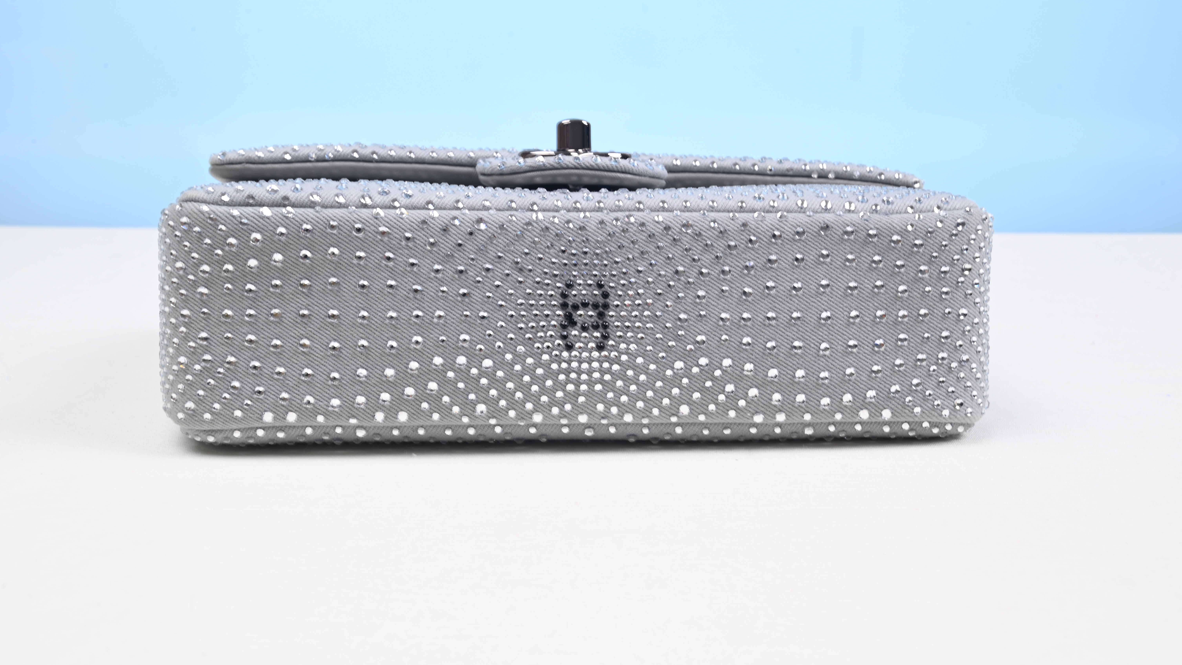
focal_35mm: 42
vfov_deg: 28.3
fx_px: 1316
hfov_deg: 48.4
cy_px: 343
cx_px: 592
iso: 100
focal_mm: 40
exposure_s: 1/2
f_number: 16
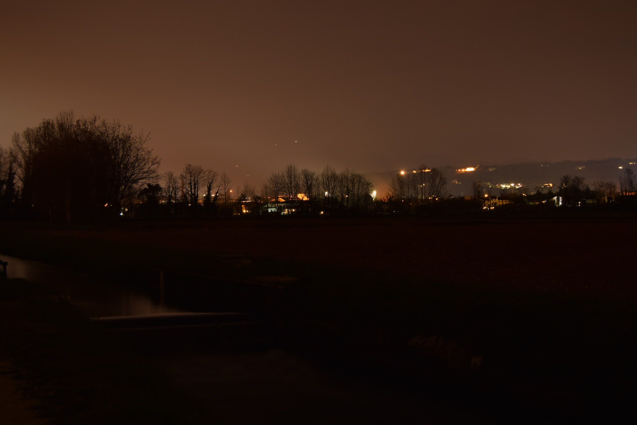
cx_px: 318
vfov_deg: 22.6
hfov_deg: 33.4
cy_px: 212
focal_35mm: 60
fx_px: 1062
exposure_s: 55.9
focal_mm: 40
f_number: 6.3
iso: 100
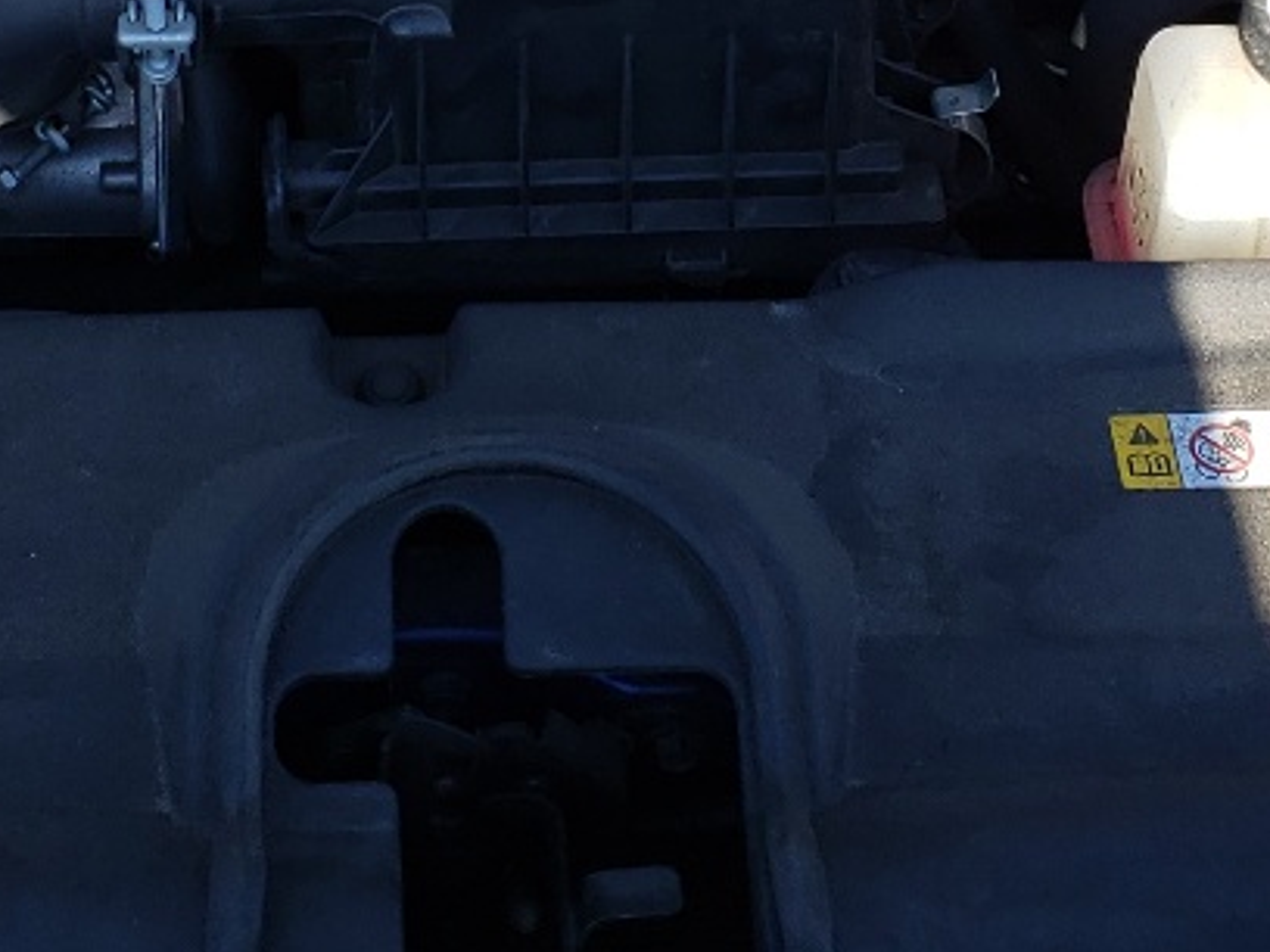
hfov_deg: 19.2
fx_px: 3742
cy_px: -261
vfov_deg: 14.0
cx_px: 476
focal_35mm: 102
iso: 50
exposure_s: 1/833
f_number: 1.5
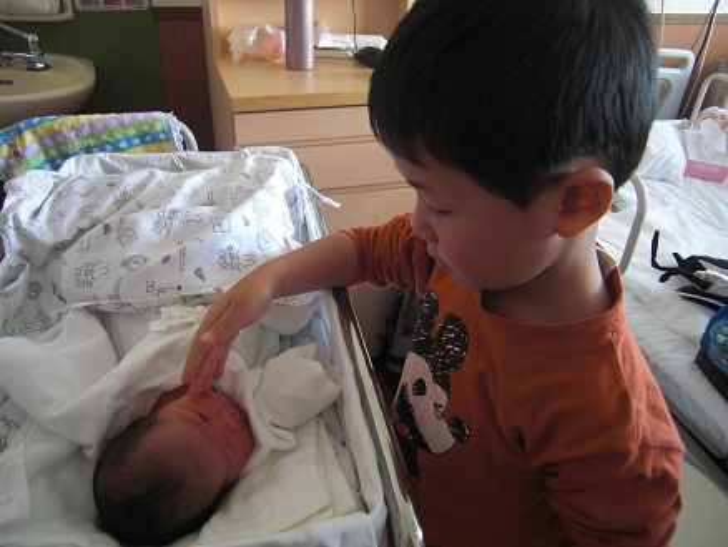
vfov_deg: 49.8
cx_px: 364
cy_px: 274
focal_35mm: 28
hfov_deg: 63.4
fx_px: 589
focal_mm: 4.9
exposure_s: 1/50
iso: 200
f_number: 2.6
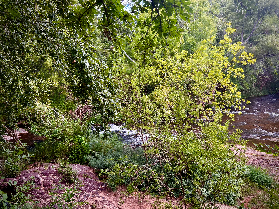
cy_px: 104
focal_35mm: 26
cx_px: 140
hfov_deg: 67.3
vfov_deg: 53.1
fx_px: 210
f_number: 1.5
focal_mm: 5.7
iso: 50
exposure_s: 1/175
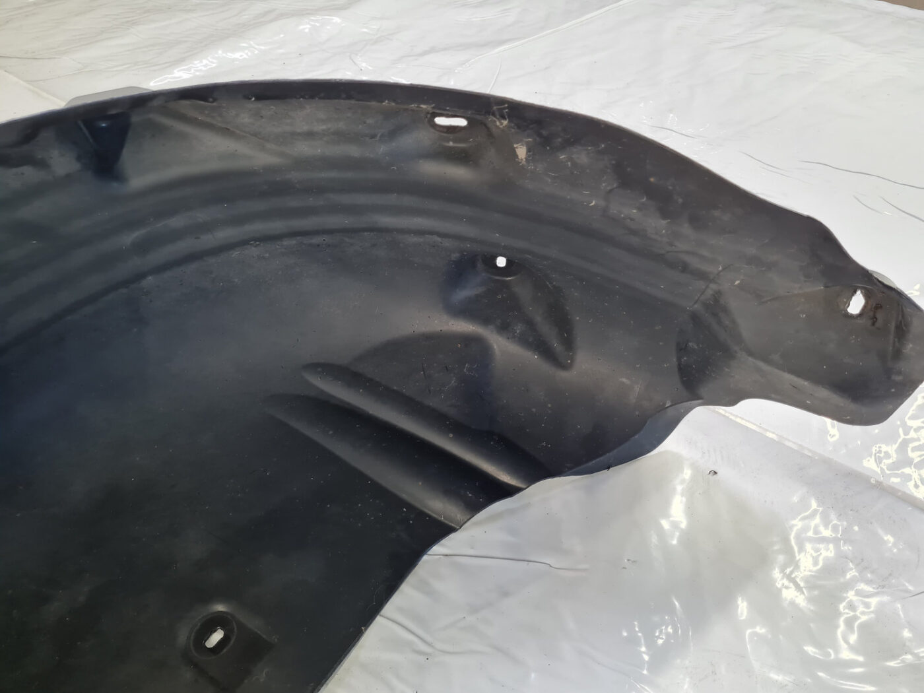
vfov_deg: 53.1
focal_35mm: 26
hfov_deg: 67.3
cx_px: 462
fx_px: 694
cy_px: 346
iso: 200
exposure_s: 1/100
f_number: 1.8
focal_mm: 5.4
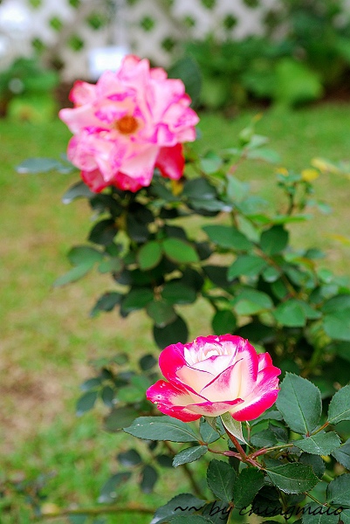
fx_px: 1048
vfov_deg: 28.1
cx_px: 175
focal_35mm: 72
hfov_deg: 19.0
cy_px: 262
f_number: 6.3
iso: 200
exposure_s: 1/50
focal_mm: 48
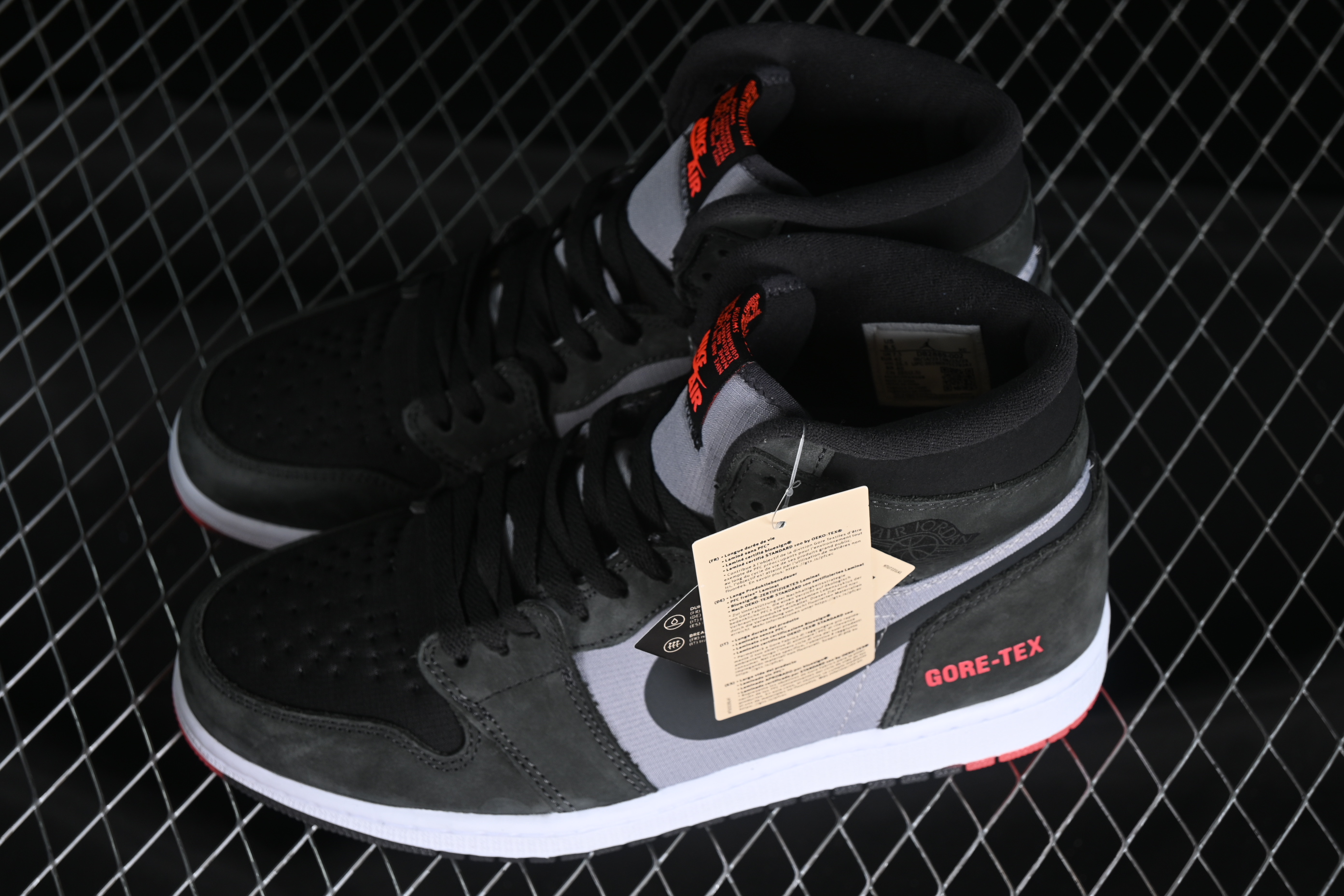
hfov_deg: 27.0
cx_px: 672
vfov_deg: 18.2
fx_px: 2800
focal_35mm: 75
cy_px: 448
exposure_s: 1/50
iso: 160
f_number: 6.3
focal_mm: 50
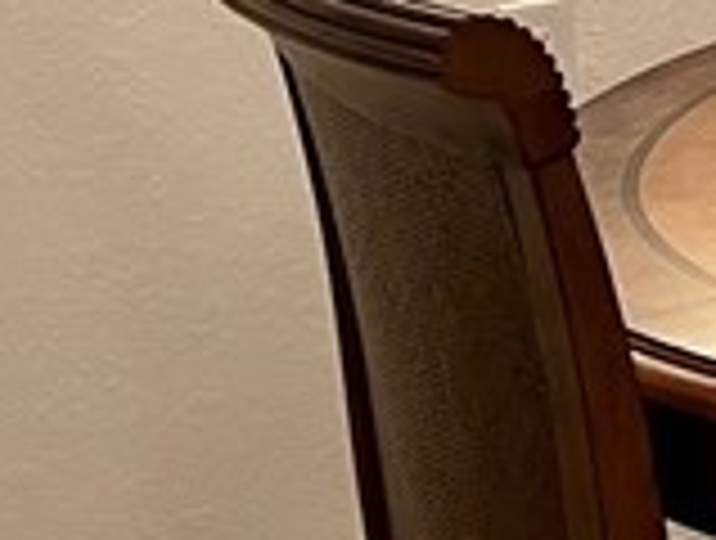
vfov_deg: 8.6
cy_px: -364
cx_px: 1680
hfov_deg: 10.3
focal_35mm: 167
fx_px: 3462
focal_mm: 5.7
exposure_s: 1/60
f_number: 1.5
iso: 200
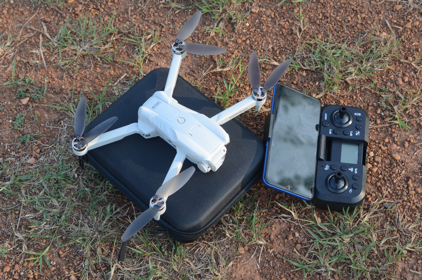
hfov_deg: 28.1
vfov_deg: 18.8
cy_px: 140
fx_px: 842
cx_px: 211
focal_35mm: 72
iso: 100
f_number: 6.3
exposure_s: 1/50
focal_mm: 48
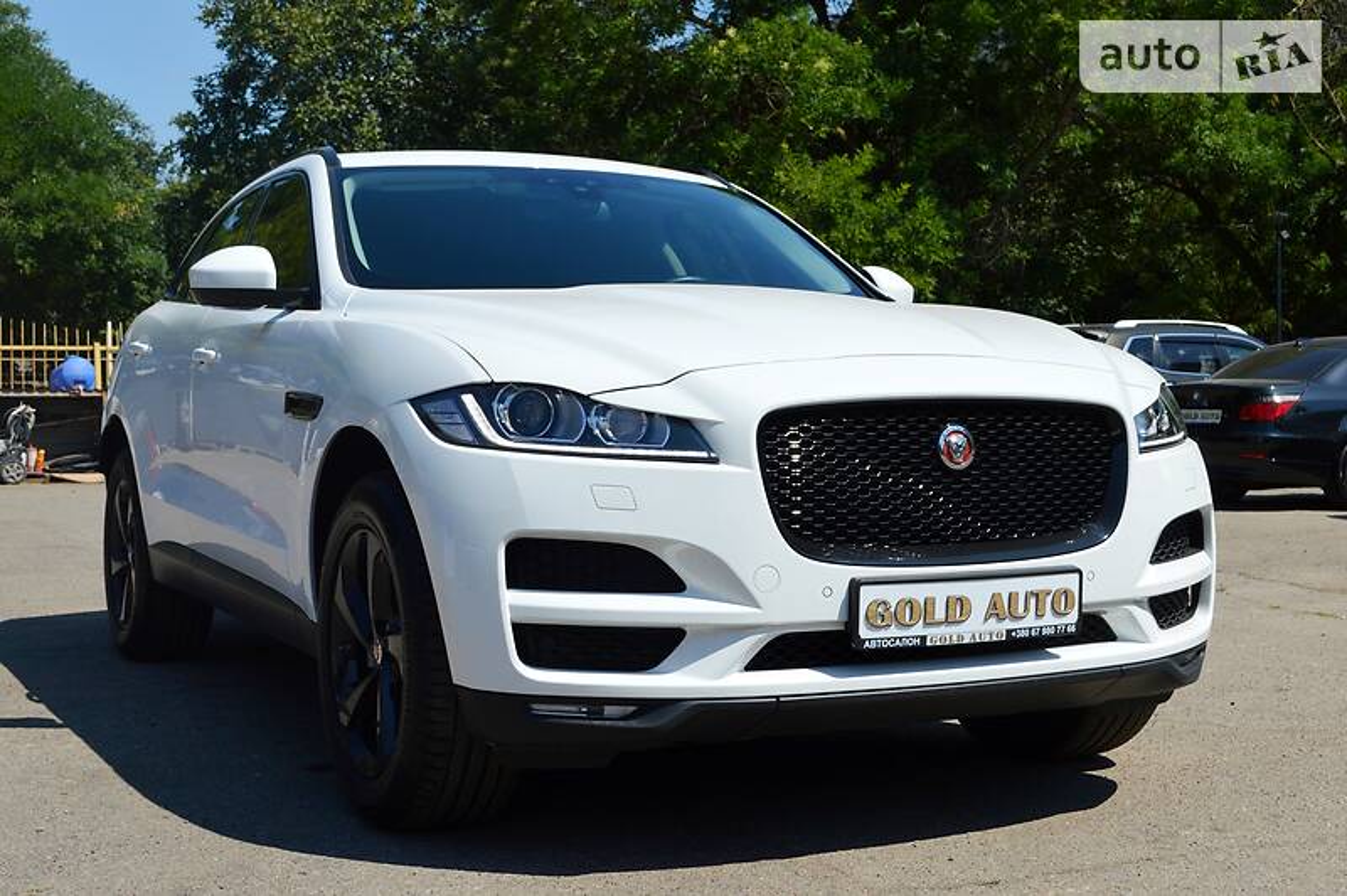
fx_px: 1794
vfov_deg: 28.0
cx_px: 674
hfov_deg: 41.1
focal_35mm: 48
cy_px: 448
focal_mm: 32
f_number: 9
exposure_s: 1/320
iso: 100
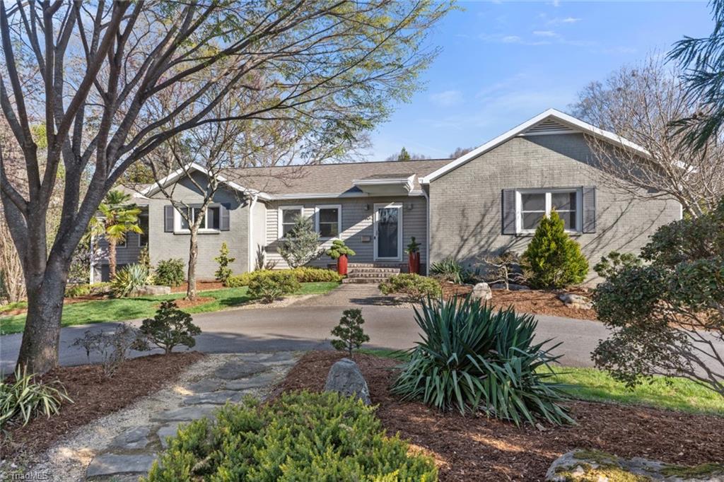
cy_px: 241
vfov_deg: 53.1
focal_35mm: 24
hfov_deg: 73.8
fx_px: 482
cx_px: 362
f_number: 7.1
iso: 320
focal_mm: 24
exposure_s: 1/100
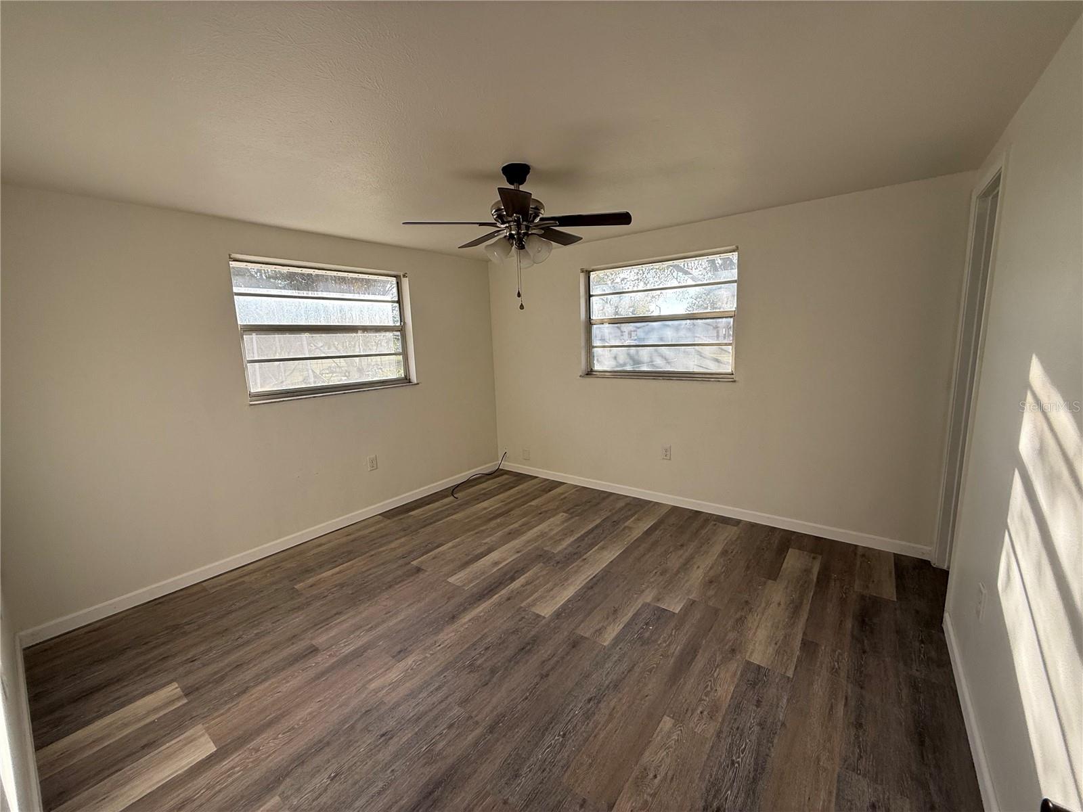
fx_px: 438
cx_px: 542
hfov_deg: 102.1
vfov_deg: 85.7
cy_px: 406
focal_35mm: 14
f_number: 2.2
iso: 64
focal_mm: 2.22
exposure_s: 1/361
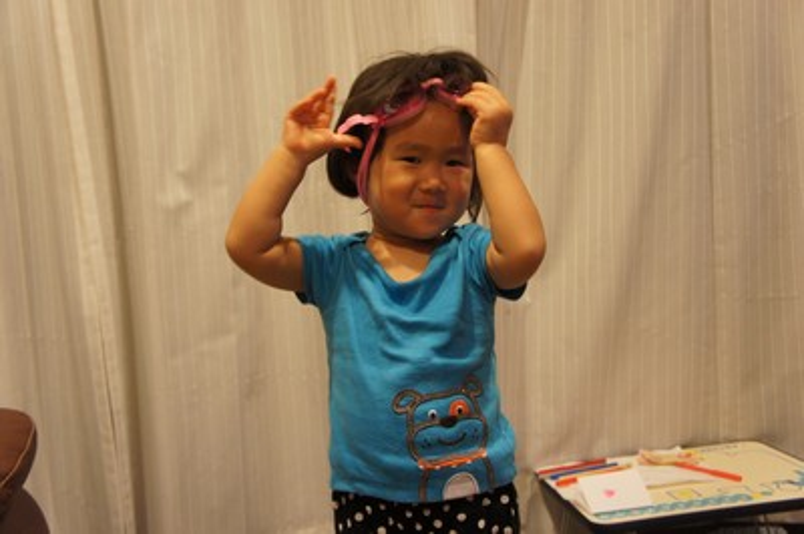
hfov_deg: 48.0
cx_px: 402
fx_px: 904
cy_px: 267
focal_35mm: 40
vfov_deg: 33.0
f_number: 4
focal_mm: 27
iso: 1600
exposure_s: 1/30
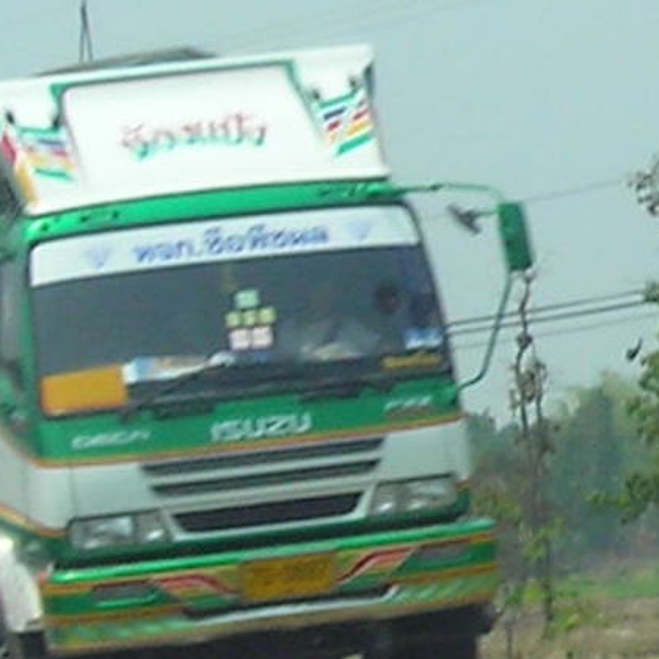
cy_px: 447
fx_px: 1378
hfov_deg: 26.1
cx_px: 78
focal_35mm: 64
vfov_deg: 26.7
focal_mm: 6.3
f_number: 6.4
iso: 50
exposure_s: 1/193
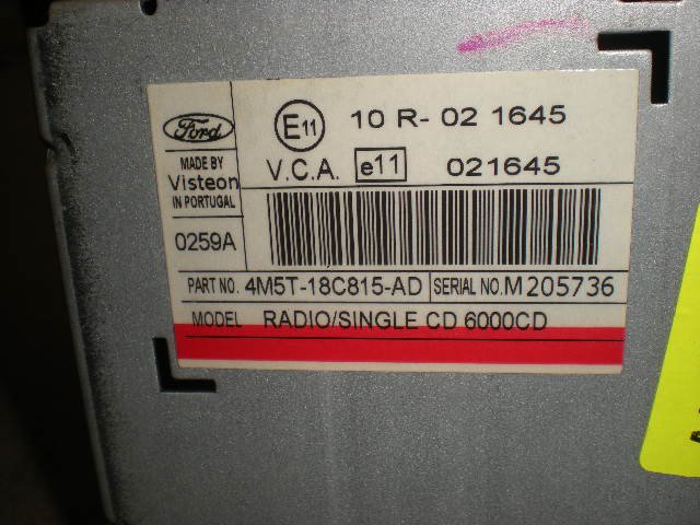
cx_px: 350
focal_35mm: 38
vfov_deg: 37.7
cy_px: 262
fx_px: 768
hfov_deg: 49.0
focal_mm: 6.3
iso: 64
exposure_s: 1/60
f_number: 4.6
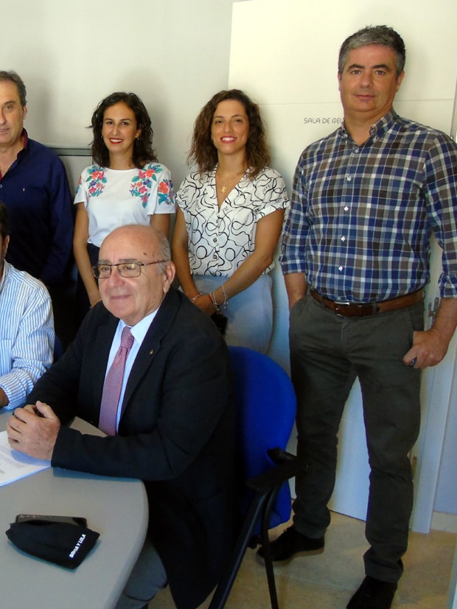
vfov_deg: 51.3
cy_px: 291
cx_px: 71
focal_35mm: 36
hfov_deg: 37.7
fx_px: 634
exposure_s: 1/30
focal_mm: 4.4
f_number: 3.4
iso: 400
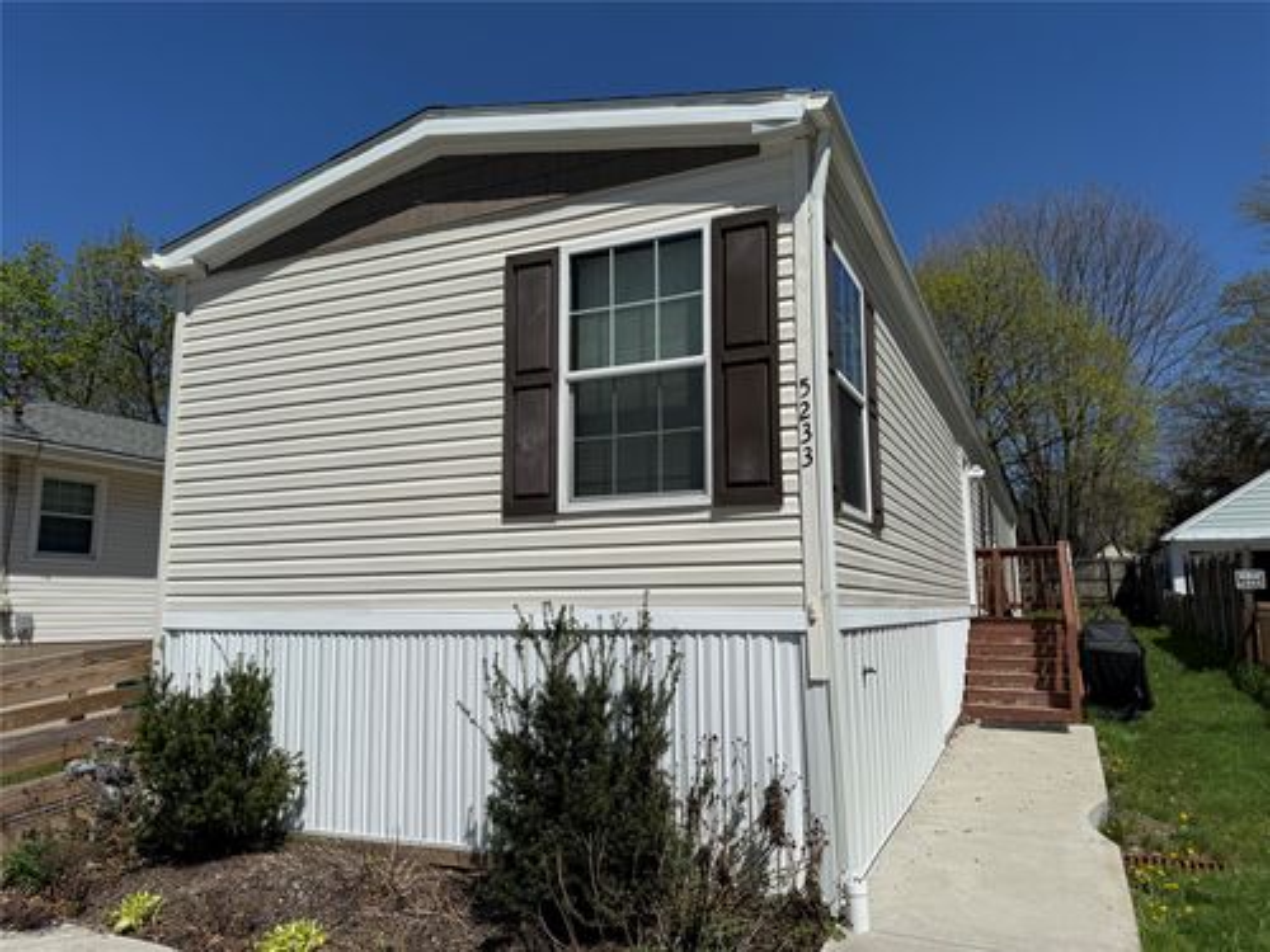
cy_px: 476
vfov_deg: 56.8
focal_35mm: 24
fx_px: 881
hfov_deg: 71.6
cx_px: 635
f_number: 1.78
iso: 80
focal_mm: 6.76
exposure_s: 1/11905
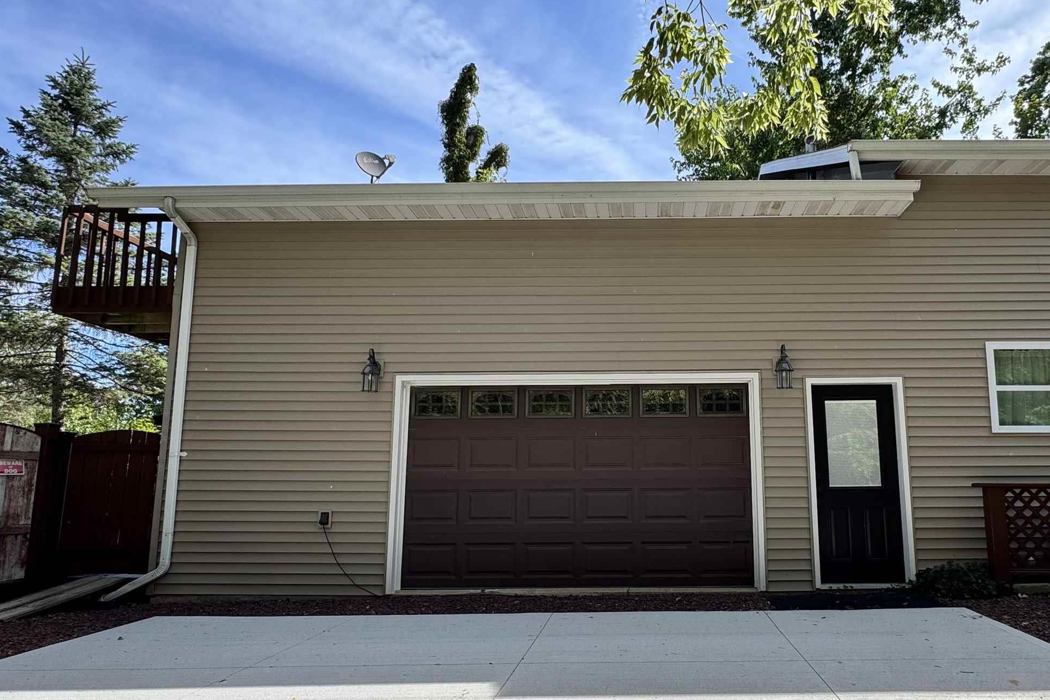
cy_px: 385
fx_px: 671
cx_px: 641
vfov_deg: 55.0
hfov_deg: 75.1
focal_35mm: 23
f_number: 2.2
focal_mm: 2.22
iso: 40
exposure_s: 1/453
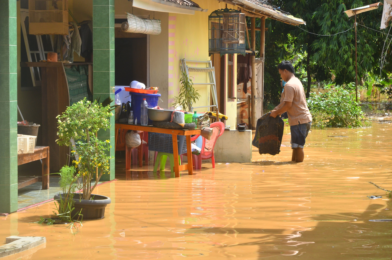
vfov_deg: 13.4
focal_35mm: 102
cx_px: 196
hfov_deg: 20.1
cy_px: 130
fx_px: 1108
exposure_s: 1/180
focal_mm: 68
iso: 400
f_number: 16
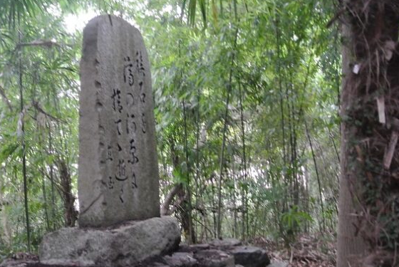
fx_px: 411
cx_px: 140
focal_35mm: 37
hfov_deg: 51.1
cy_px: 176
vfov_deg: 35.7
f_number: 3.5
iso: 1800
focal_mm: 10
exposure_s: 1/15
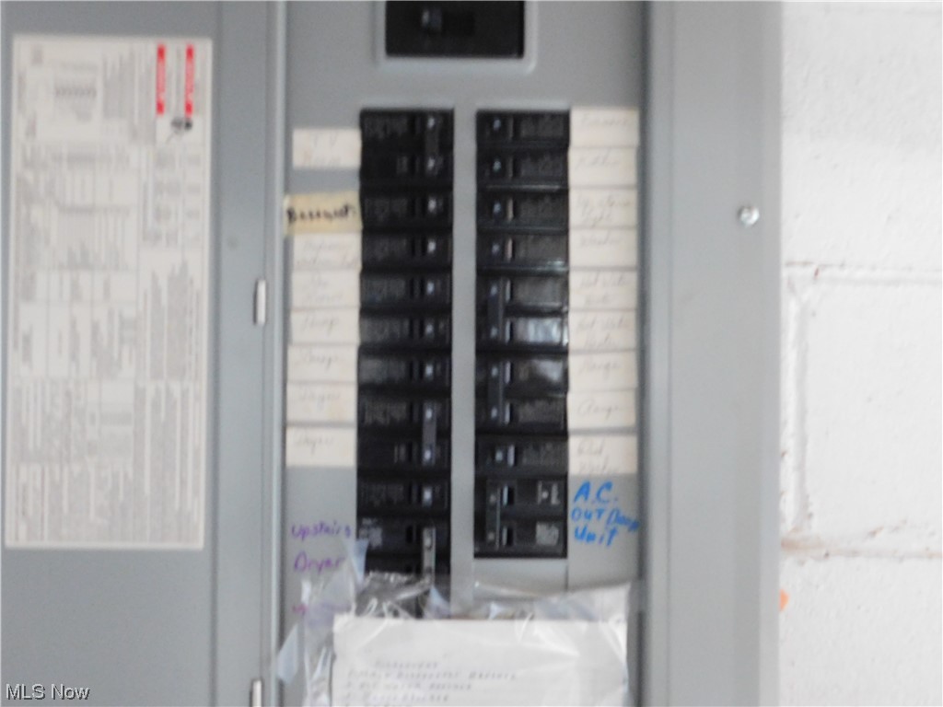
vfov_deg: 39.7
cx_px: 472
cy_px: 354
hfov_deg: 51.4
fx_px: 981
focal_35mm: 36
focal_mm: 6.3
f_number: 3.5
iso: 800
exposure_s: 1/2
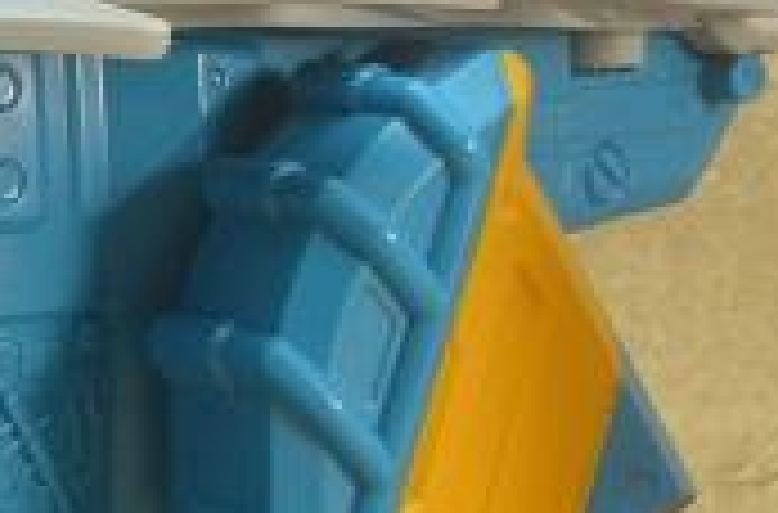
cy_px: 286
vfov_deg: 6.5
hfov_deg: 9.7
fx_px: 4543
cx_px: 54
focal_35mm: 211
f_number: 22
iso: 100
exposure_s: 1/1.3
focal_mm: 38
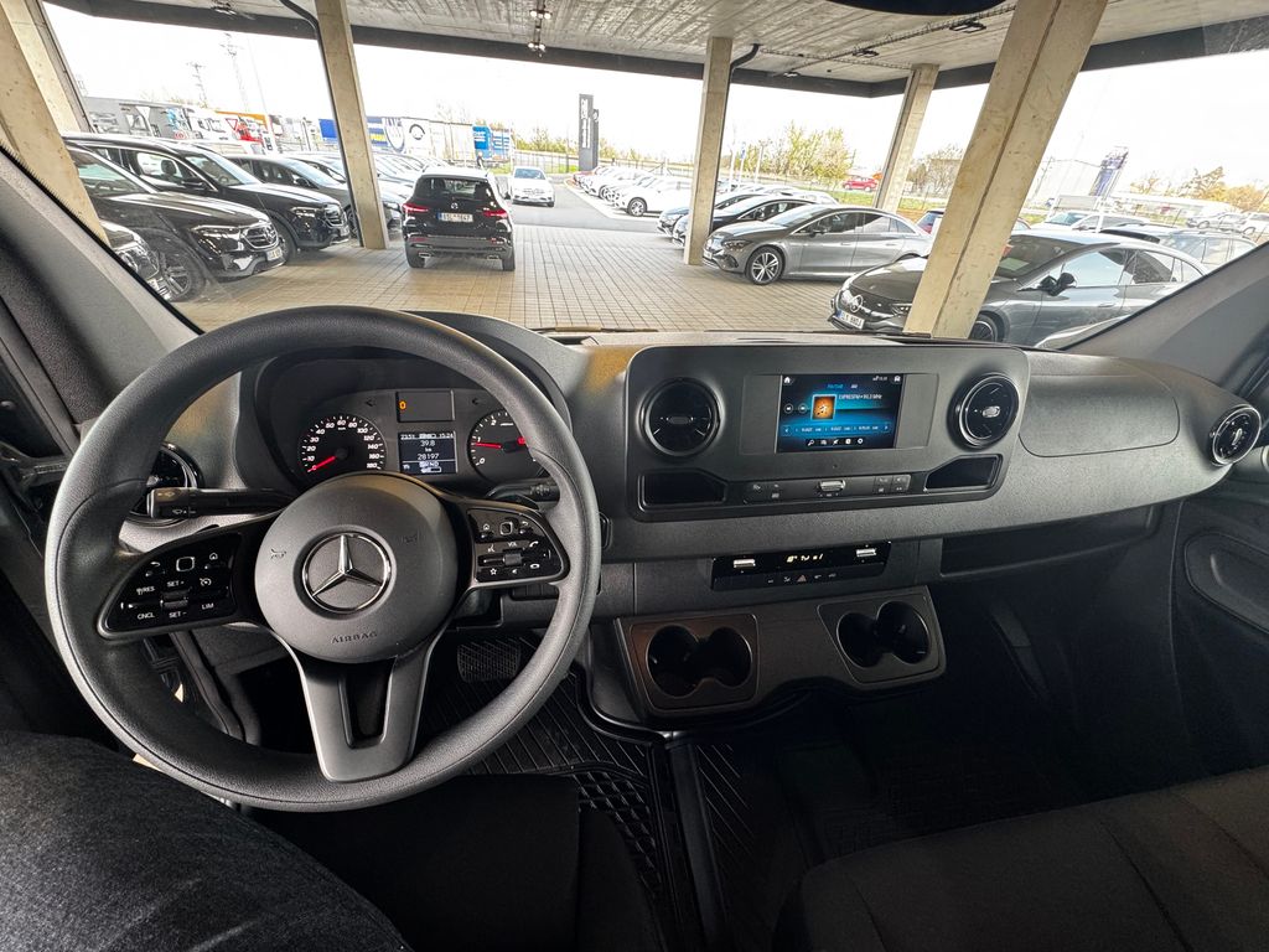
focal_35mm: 14
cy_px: 476
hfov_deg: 102.1
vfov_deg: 85.7
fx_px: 513
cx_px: 634
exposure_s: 1/50
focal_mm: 2.22
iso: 160
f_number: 2.2
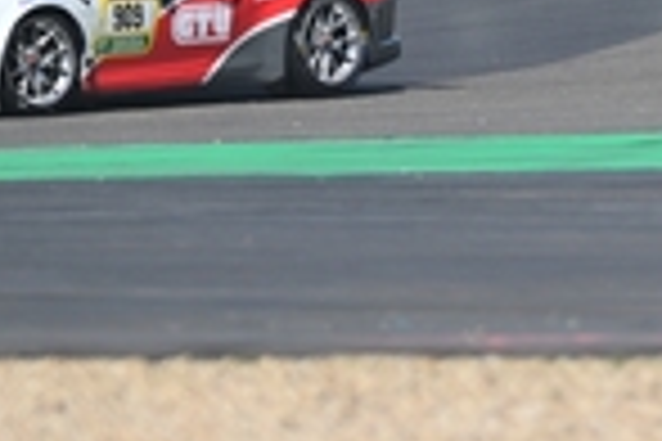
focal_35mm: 897
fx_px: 16494
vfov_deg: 1.5
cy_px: -279
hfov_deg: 2.3
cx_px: 919
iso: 72
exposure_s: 1/2000
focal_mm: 220
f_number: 2.8
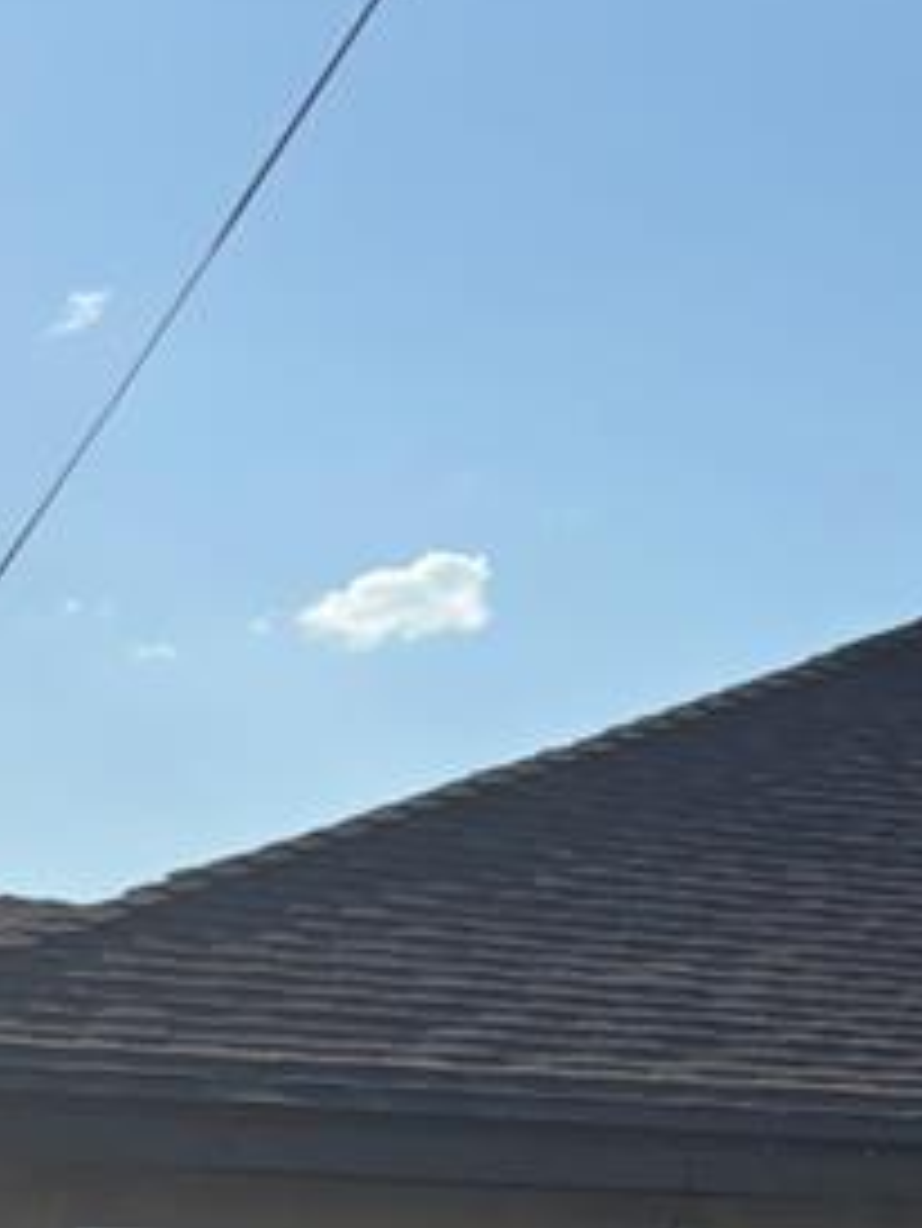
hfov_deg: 10.2
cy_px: 1757
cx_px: 1050
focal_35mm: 143
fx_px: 5074
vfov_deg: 13.1
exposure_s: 1/4854
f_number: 1.6
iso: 50
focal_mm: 5.96
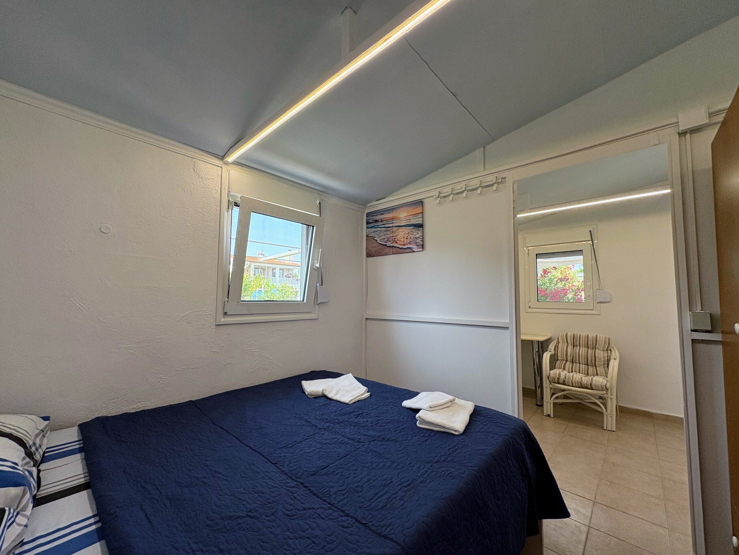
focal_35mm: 14
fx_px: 299
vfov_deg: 85.7
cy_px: 278
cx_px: 370
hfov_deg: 102.1
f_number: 2.2
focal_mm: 2.22
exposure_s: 1/134
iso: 80
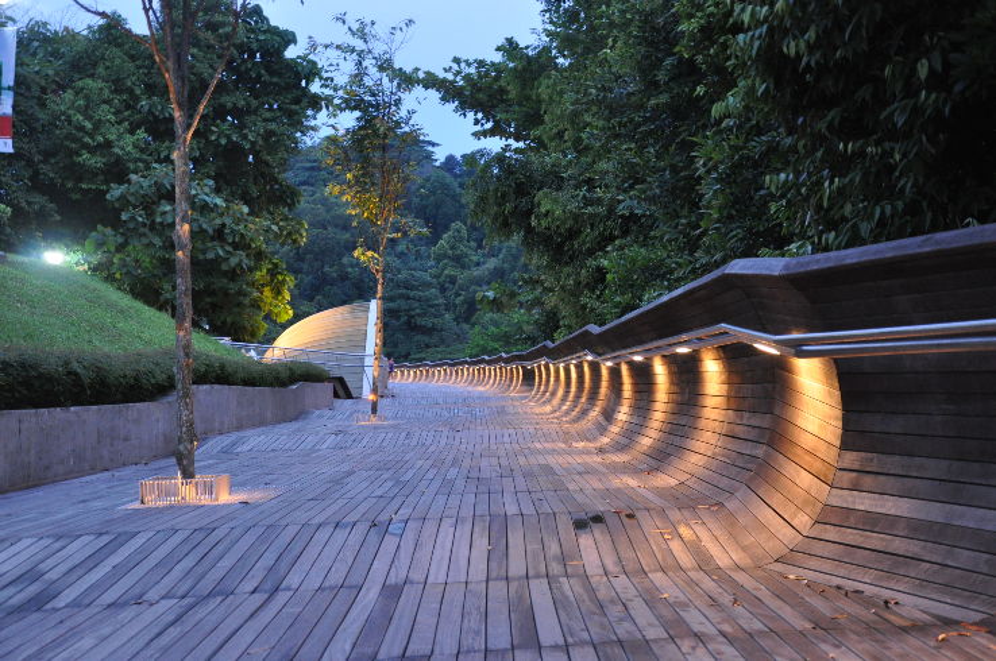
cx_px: 498
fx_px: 1658
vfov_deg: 22.6
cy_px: 330
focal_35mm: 60
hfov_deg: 33.4
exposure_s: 1/8
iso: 1600
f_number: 4.5
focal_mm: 40
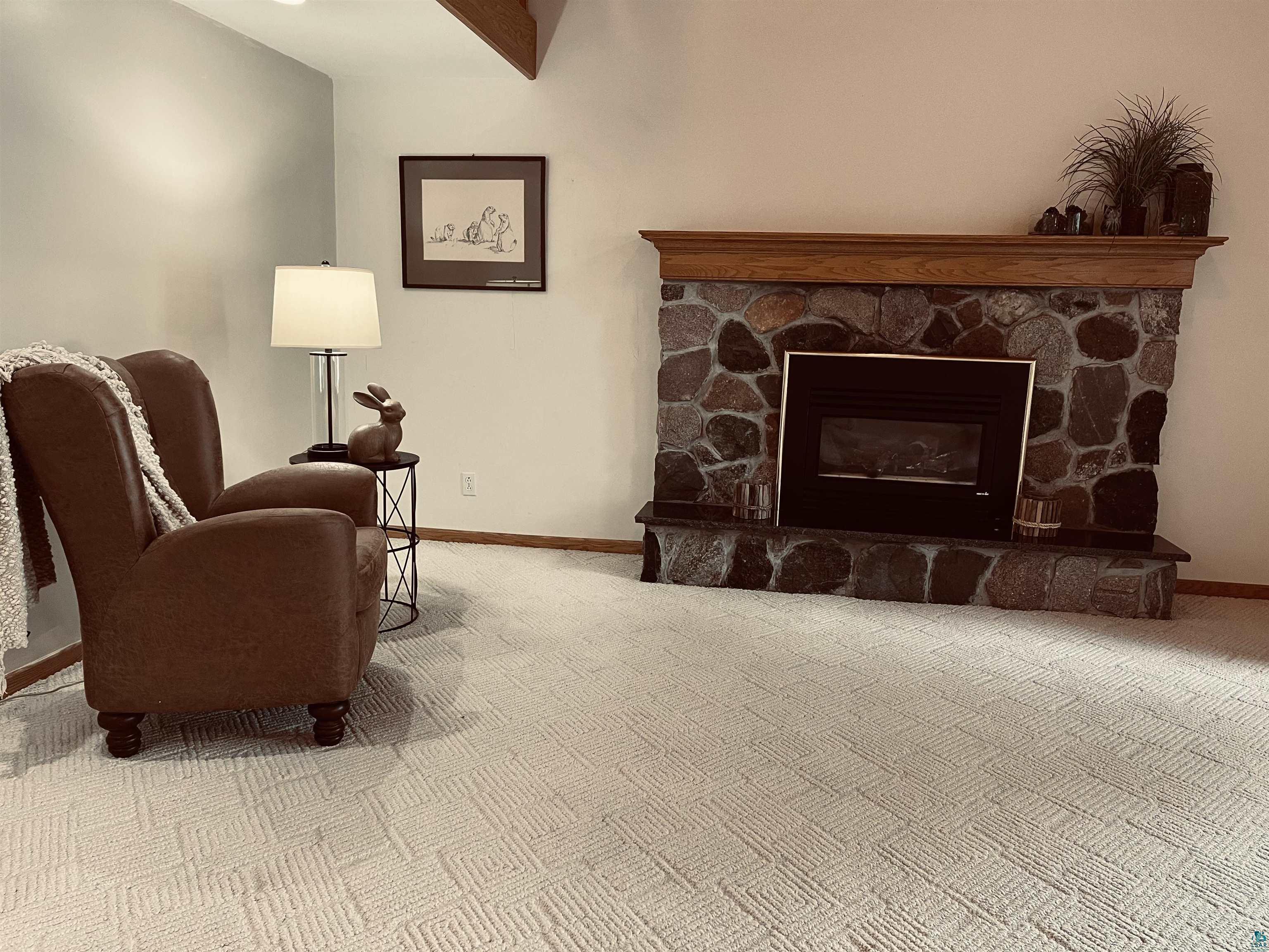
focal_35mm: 26
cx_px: 634
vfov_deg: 53.1
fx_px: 953
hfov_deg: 67.3
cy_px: 476
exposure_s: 1/60
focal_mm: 5.1
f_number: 1.6
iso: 200
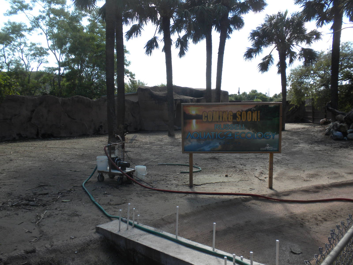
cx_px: 176
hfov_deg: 50.1
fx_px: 377
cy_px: 132
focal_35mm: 37
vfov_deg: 38.7
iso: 64
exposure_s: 1/53
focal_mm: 6.6
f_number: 10
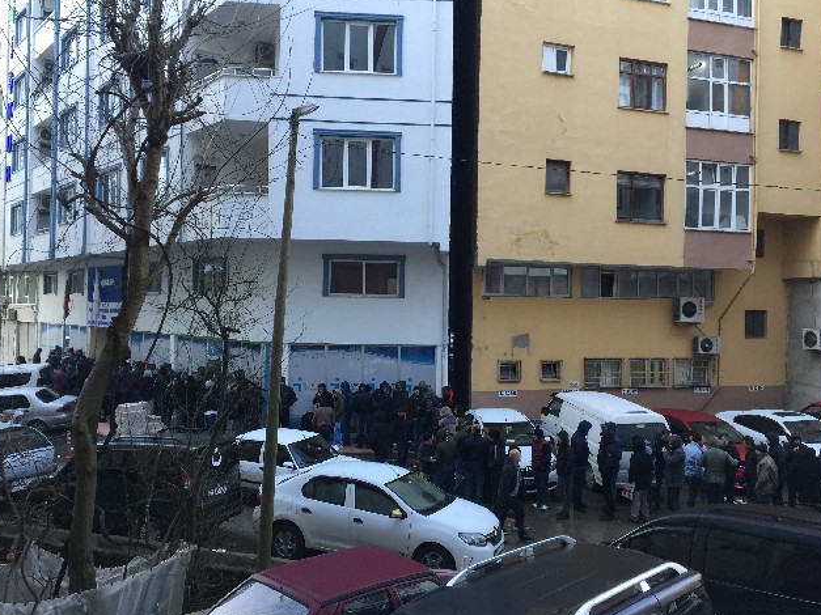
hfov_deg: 58.4
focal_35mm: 31
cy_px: 300
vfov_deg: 45.4
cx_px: 419
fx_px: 735
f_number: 2.2
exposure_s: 1/33
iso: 32
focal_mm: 4.15
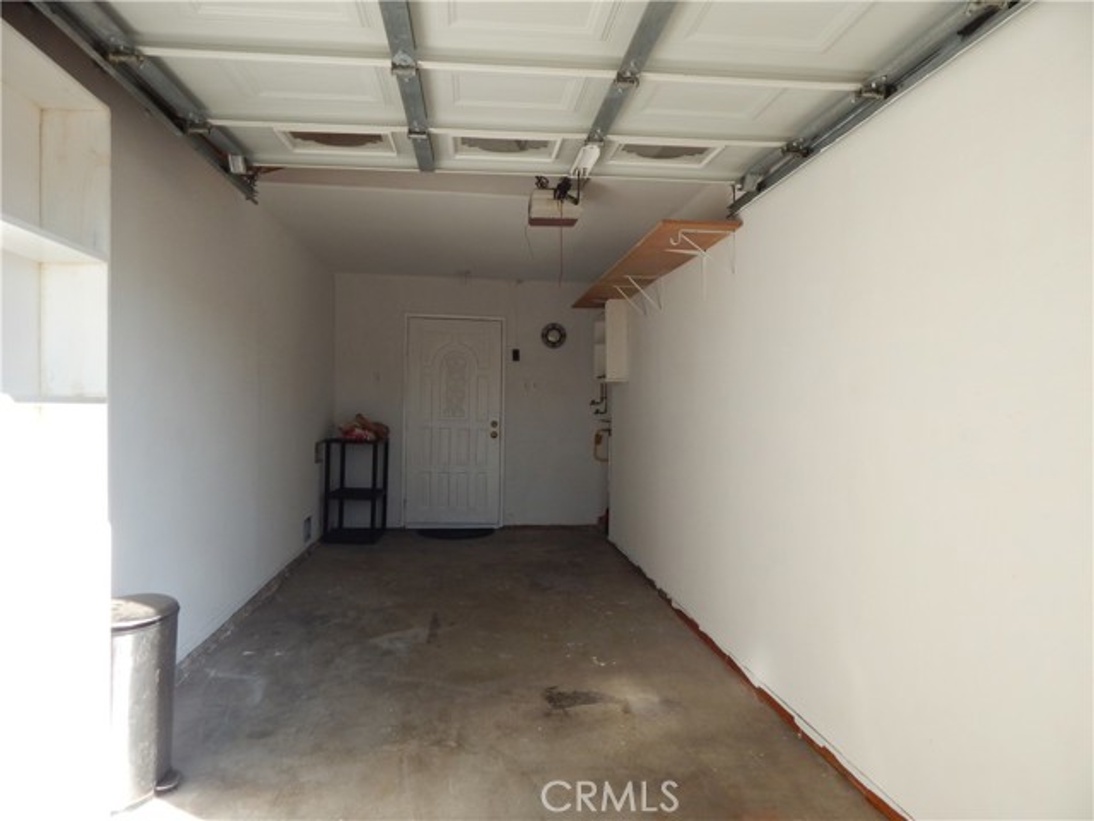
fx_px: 695
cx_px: 547
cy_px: 410
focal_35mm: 22
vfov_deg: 61.1
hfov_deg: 76.4
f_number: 3
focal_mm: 4
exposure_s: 1/320
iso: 125
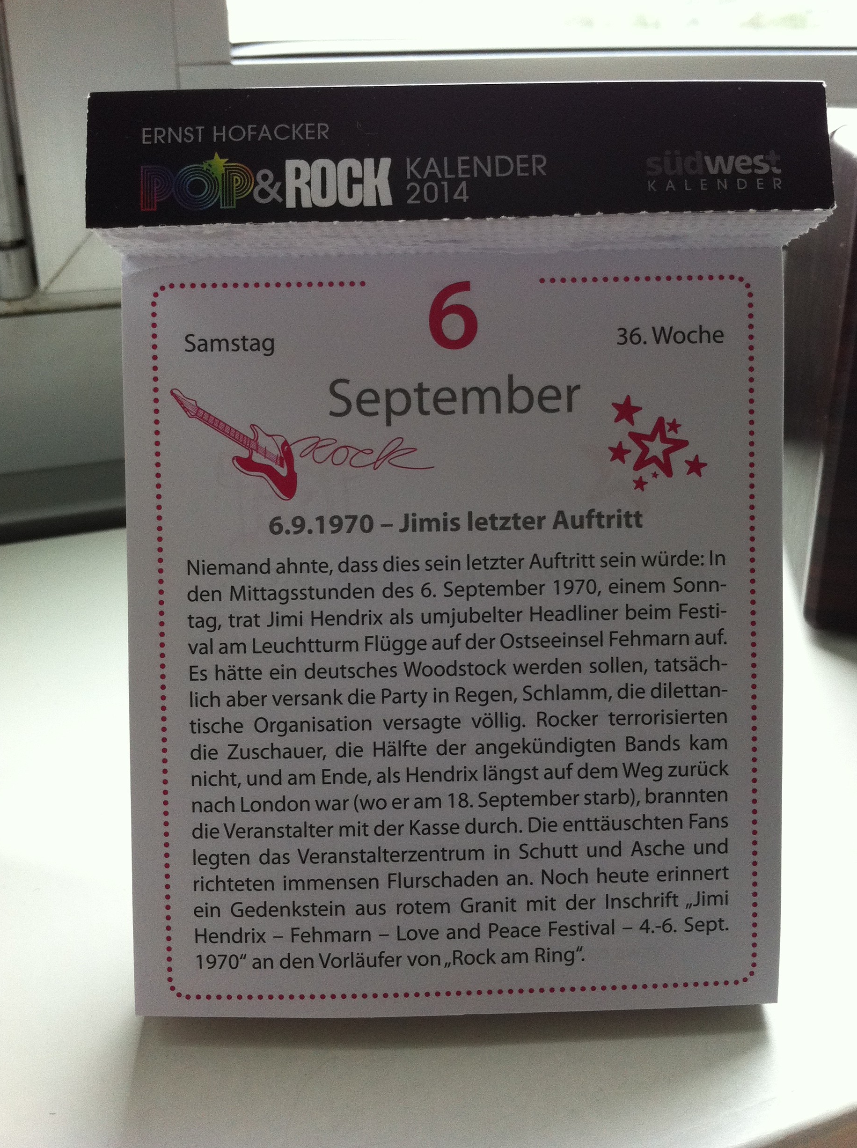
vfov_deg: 50.2
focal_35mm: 37
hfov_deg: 38.6
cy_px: 549
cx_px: 441
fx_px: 1225
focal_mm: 3.85
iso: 125
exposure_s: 1/120
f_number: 2.8
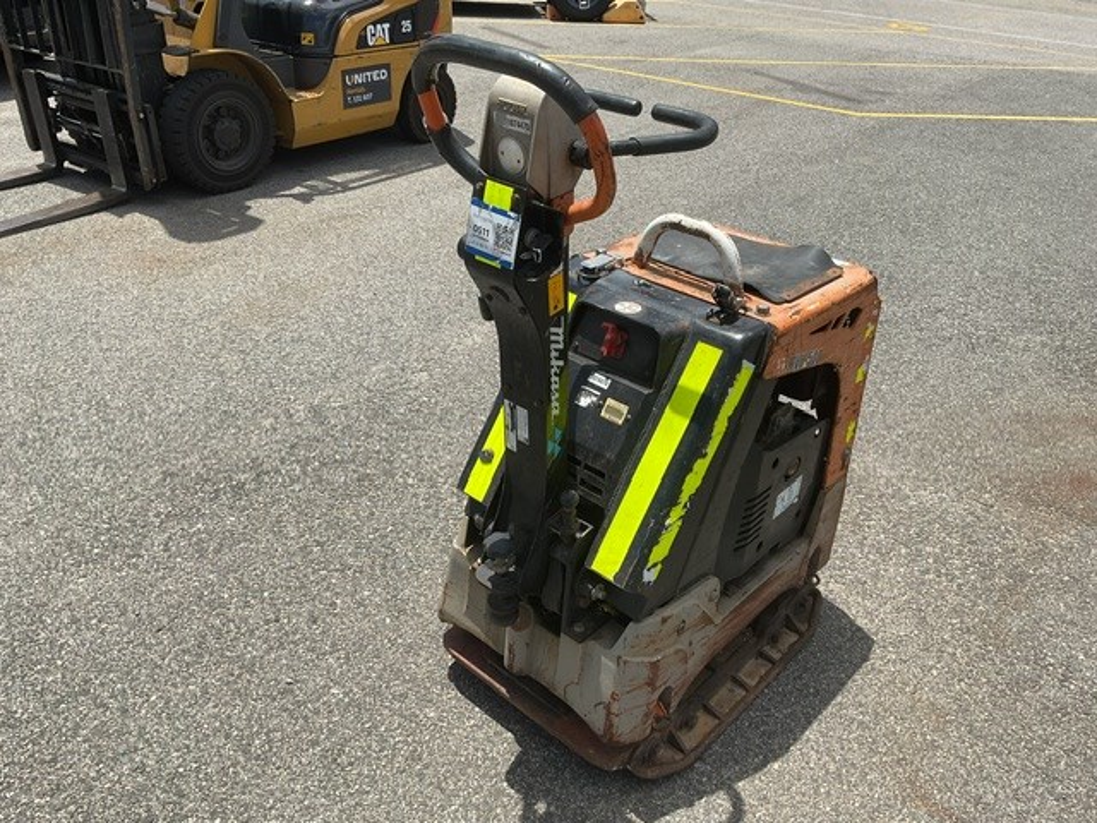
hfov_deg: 61.7
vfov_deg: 48.2
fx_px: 919
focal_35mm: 29
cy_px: 412
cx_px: 548
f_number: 1.8
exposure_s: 1/2058
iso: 16
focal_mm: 3
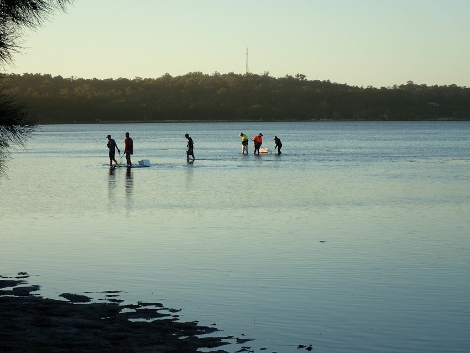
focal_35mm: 100
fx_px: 1357
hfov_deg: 19.6
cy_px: 176
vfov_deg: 14.8
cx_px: 235
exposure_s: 1/160
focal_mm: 18
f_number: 6.3
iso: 100
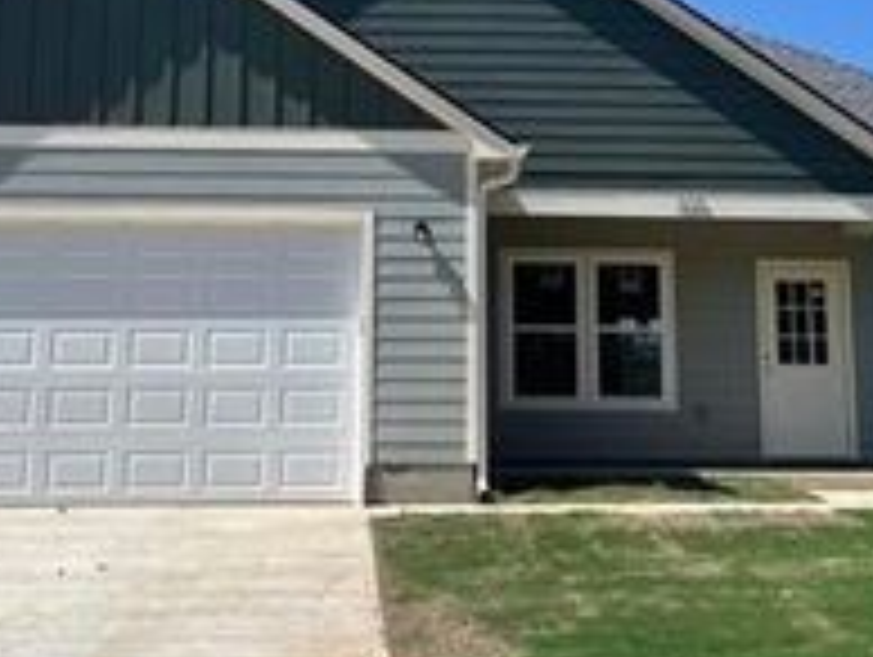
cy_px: 128
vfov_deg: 21.7
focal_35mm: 67
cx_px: 477
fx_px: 1692
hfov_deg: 28.9
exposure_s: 1/4831
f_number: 1.6
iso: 32
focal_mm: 4.2
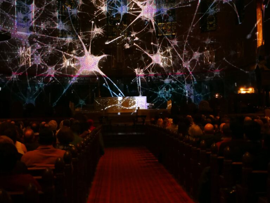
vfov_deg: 21.6
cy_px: 102
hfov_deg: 28.6
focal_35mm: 68
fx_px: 530
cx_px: 135
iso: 6400
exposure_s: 1/15
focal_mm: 34
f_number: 3.8
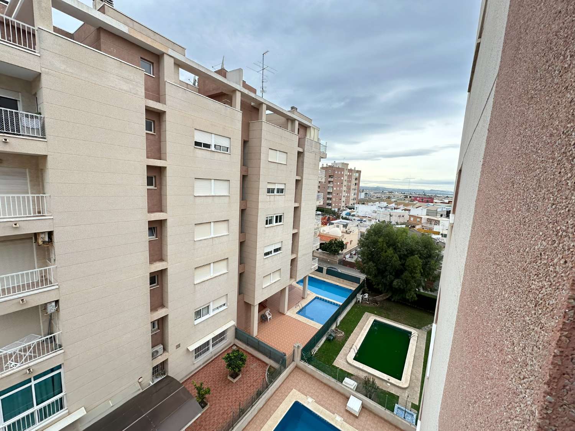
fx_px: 233
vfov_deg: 85.7
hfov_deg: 102.1
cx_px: 288
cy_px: 216
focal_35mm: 14
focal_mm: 2.22
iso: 40
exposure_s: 1/311
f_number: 2.2
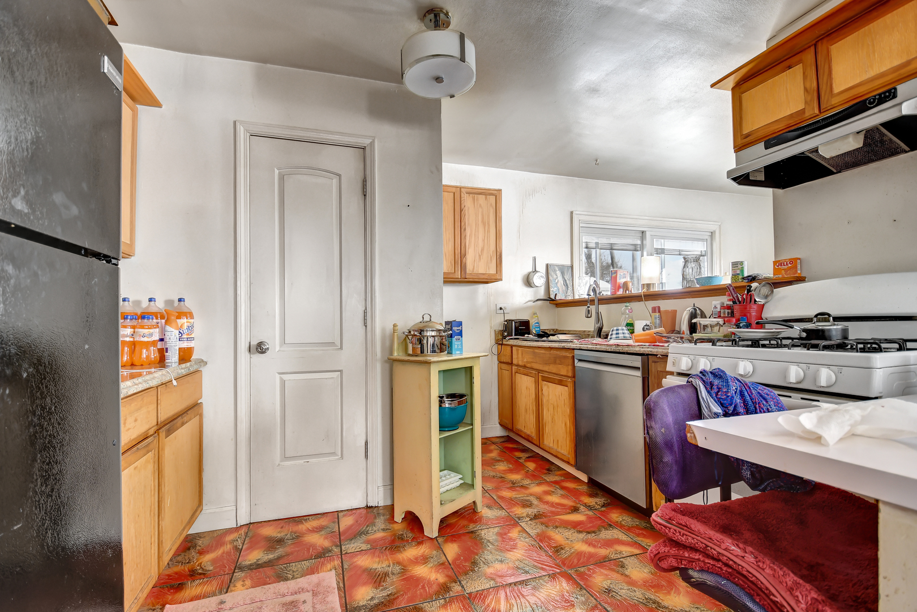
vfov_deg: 77.3
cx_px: 458
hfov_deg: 100.4
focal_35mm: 15
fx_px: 382
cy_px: 306
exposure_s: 1/25
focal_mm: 10
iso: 200
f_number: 3.5
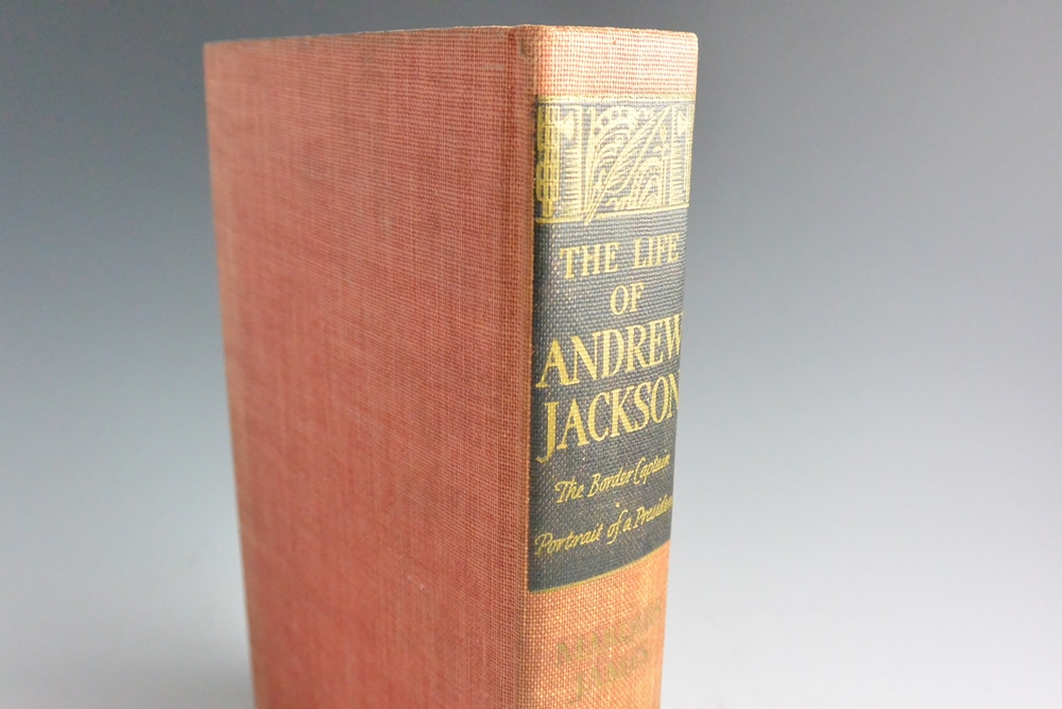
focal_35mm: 36
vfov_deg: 36.9
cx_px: 531
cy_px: 354
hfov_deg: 53.1
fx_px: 1062
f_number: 4
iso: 2500
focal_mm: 13.6
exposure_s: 1/125
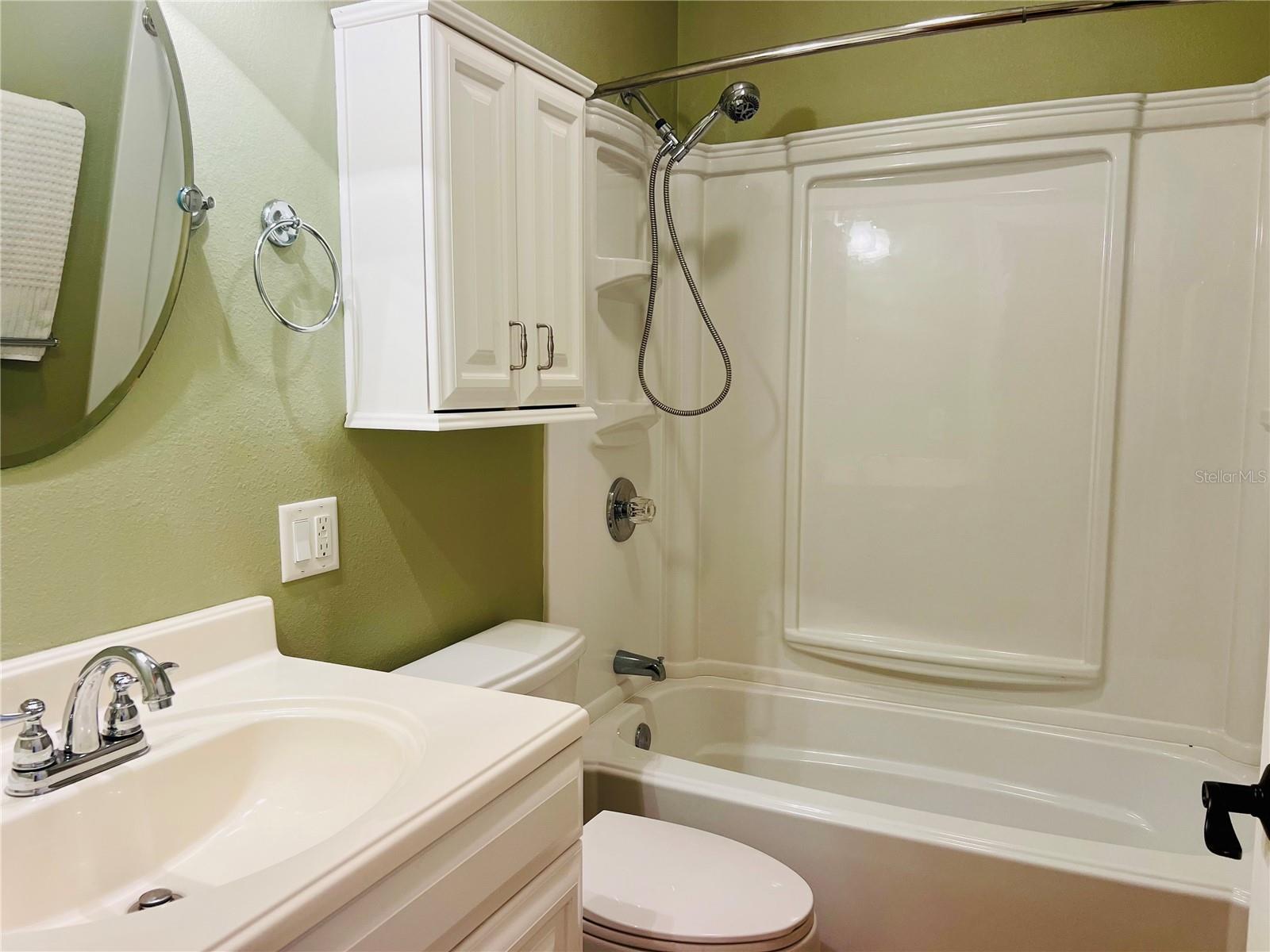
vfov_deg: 53.1
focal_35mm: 26
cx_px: 635
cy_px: 476
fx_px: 954
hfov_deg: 67.3
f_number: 1.5
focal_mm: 5.7
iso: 100
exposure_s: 1/120
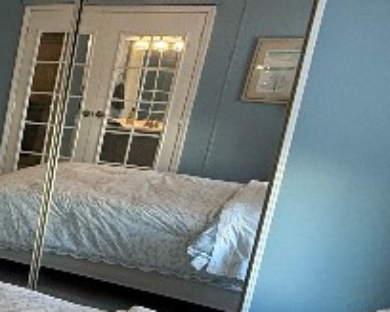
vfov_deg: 26.6
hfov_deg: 21.9
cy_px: 192
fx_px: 658
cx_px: -298
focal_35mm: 57
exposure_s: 1/120
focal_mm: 2.22
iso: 160
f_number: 2.2
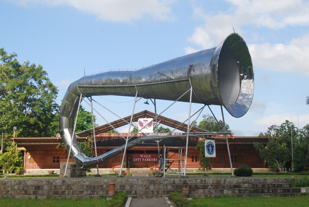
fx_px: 550
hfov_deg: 31.4
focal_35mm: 64
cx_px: 151
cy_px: 98
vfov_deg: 21.3
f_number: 13
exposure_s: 1/640
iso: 800
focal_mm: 38
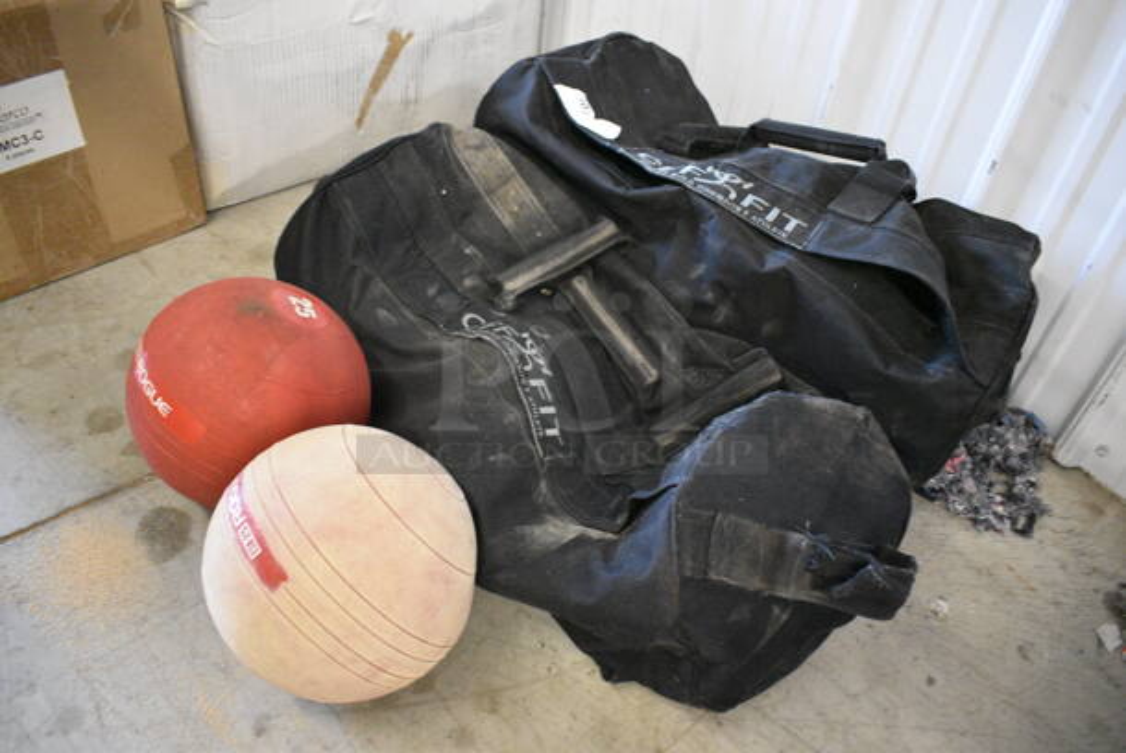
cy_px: 376
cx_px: 563
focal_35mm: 27
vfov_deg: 48.0
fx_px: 845
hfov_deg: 67.3
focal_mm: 18
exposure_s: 1/125
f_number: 3.5
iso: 5600
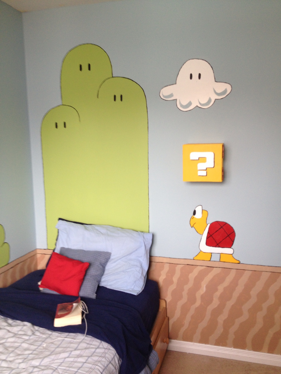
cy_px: 187
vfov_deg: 52.6
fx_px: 379
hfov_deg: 40.7
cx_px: 140
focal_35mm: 35
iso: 80
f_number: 2.4
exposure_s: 1/20
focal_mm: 4.28
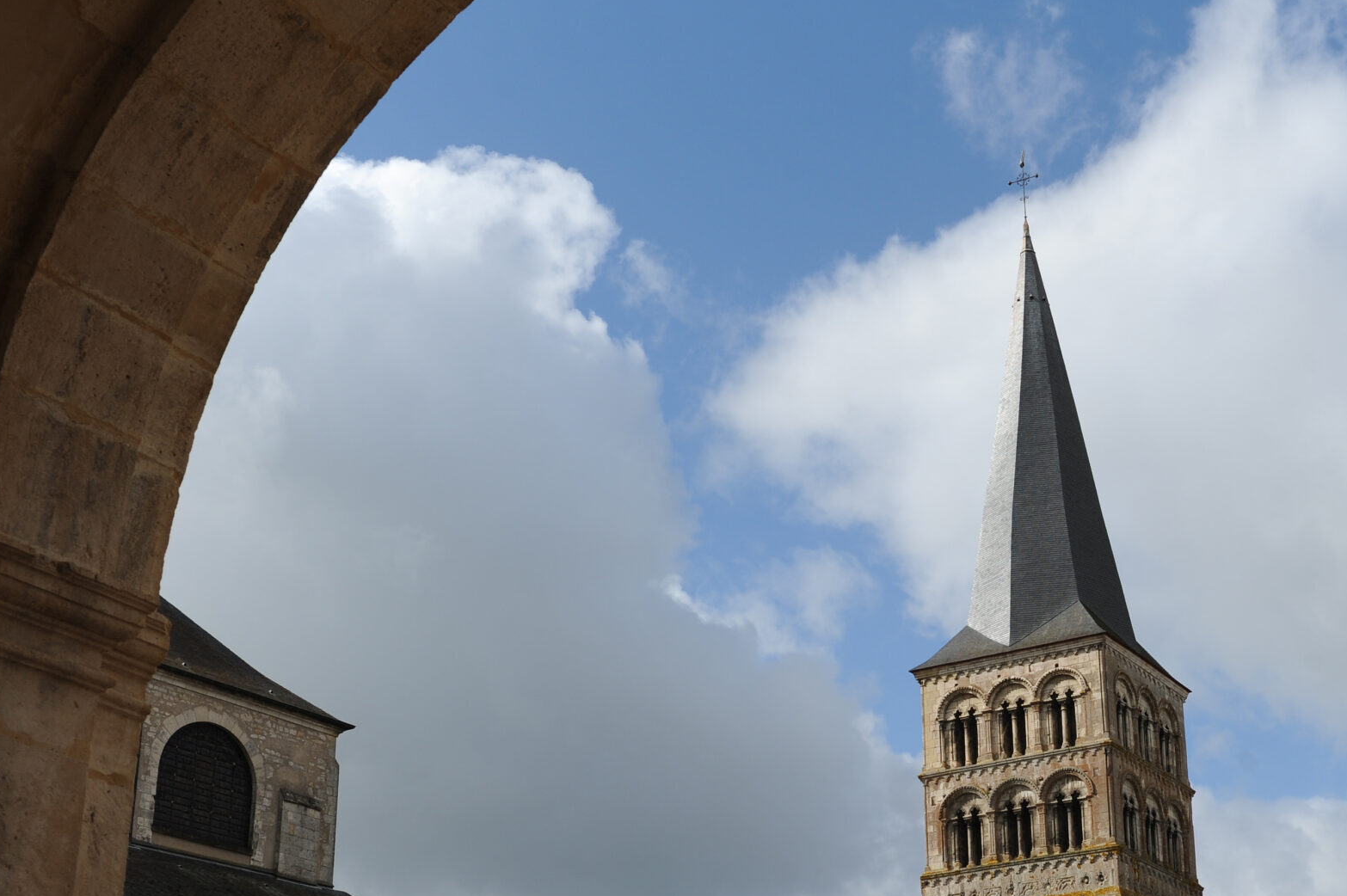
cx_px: 961
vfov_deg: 23.6
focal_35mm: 57
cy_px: 625
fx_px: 2131
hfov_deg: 34.5
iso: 200
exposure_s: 1/800
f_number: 8
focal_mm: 36
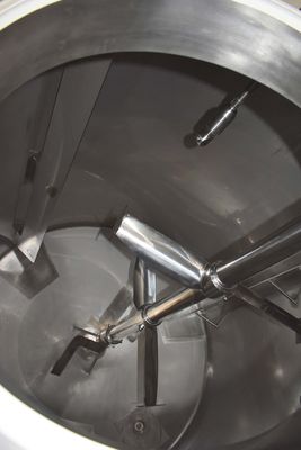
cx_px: 150
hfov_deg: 48.0
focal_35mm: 27
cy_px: 225
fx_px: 338
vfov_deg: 67.4
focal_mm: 18
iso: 1800
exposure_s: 1/60
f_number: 3.5
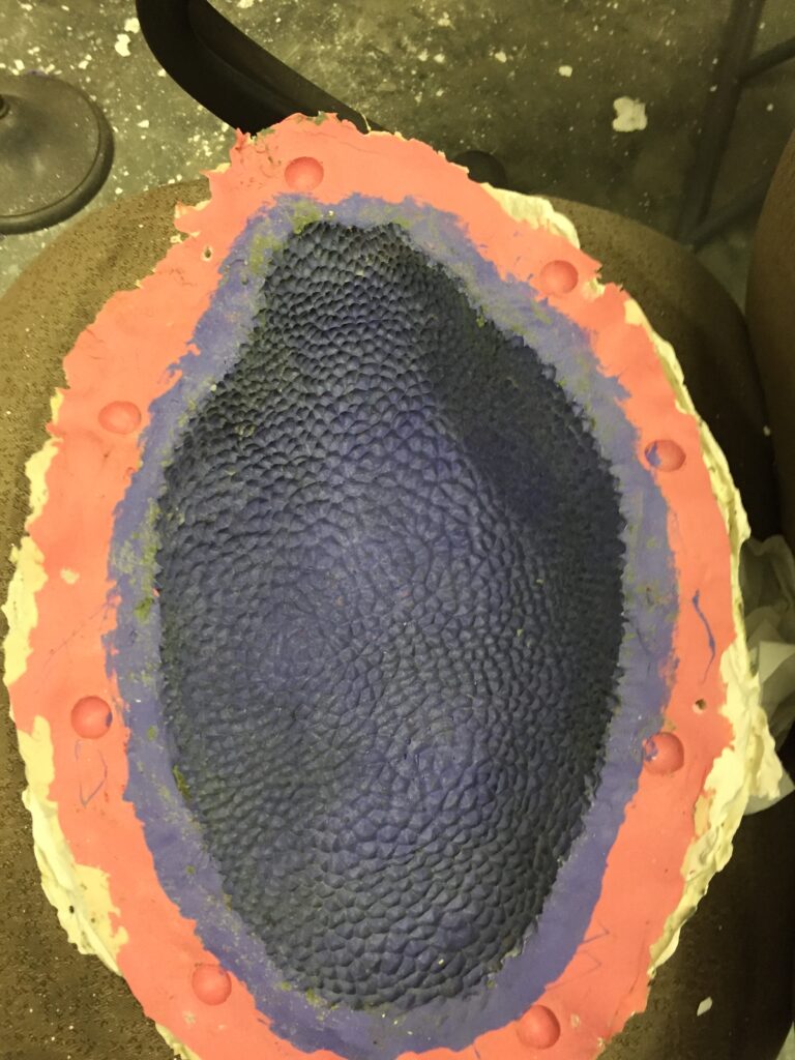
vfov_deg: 61.7
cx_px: 398
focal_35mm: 29
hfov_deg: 48.2
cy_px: 530
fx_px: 888
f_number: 2.2
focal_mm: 4.15
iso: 160
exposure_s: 1/30
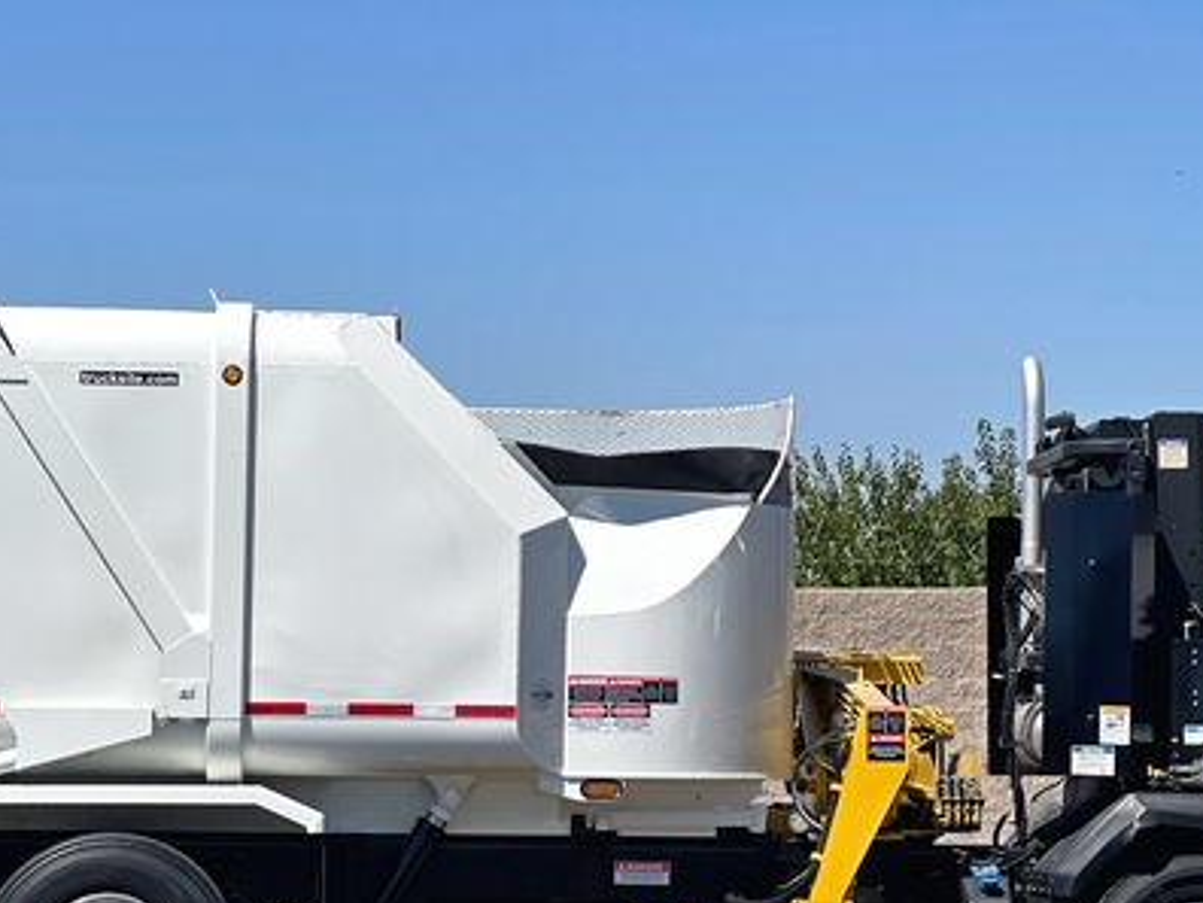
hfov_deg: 15.6
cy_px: 351
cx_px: 635
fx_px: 4379
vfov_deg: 11.8
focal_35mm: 126
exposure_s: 1/2950
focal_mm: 7.5
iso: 32
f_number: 2.2
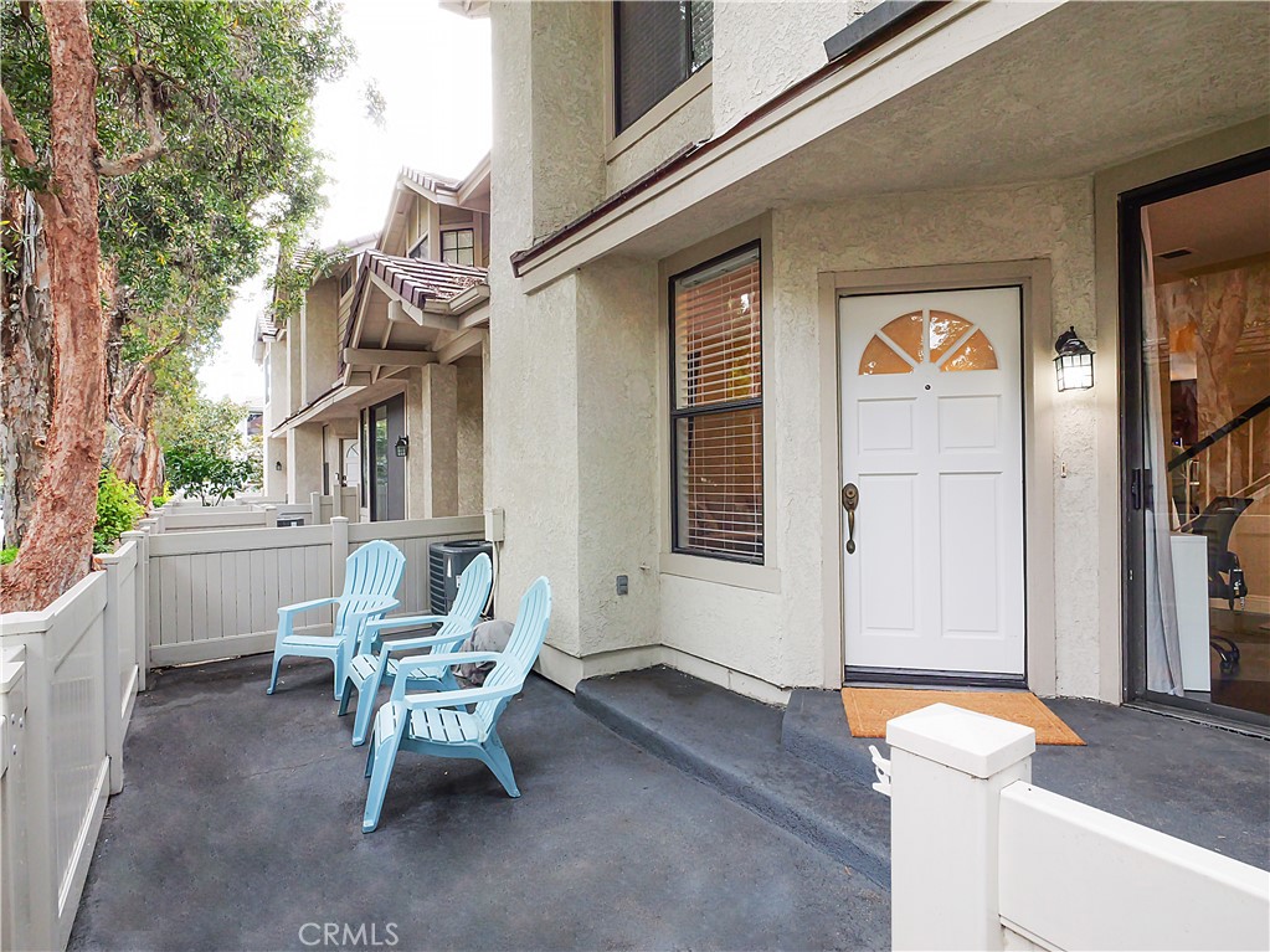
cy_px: 476
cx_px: 635
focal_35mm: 18
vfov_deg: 71.6
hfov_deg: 87.8
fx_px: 660
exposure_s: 1/40
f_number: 11
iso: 1000
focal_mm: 9
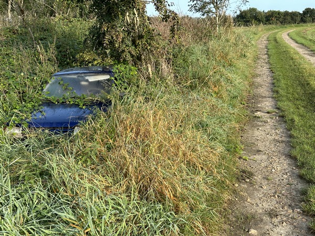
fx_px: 437
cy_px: 118
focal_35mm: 48
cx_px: 158
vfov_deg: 30.3
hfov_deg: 39.7
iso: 64
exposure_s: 1/1095
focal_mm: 6.86
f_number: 1.78
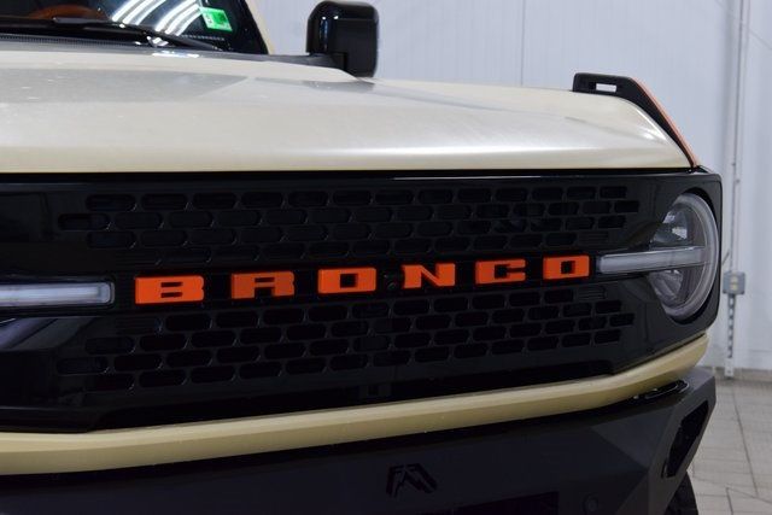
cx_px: 386
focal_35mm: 78
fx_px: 1673
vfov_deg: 17.5
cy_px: 258
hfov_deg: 26.0
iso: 1400
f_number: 8
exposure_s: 1/60
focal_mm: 52
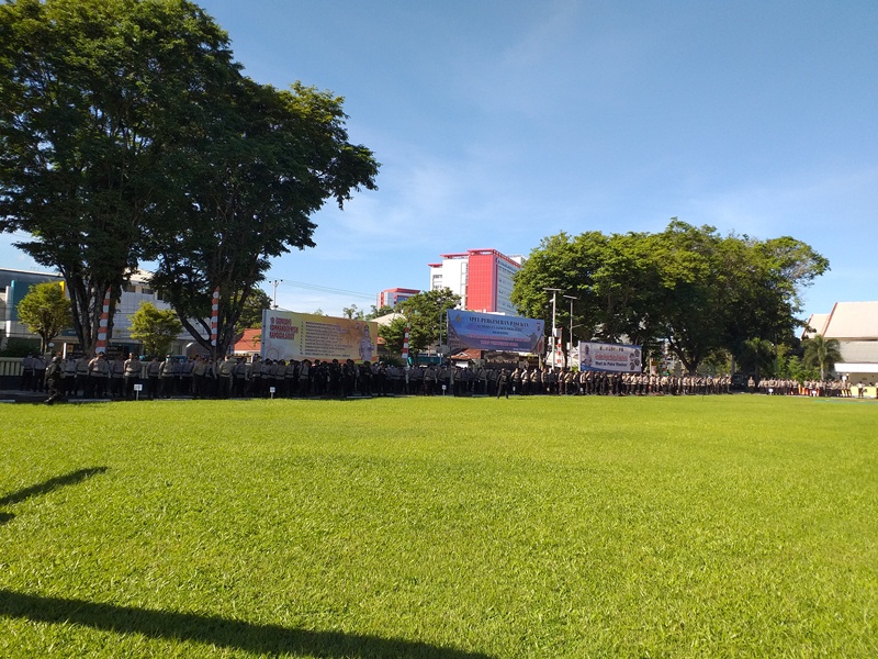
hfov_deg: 67.3
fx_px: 659
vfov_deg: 53.1
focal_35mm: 26
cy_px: 330
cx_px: 439
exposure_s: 1/990
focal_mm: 3.6
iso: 40
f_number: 1.9
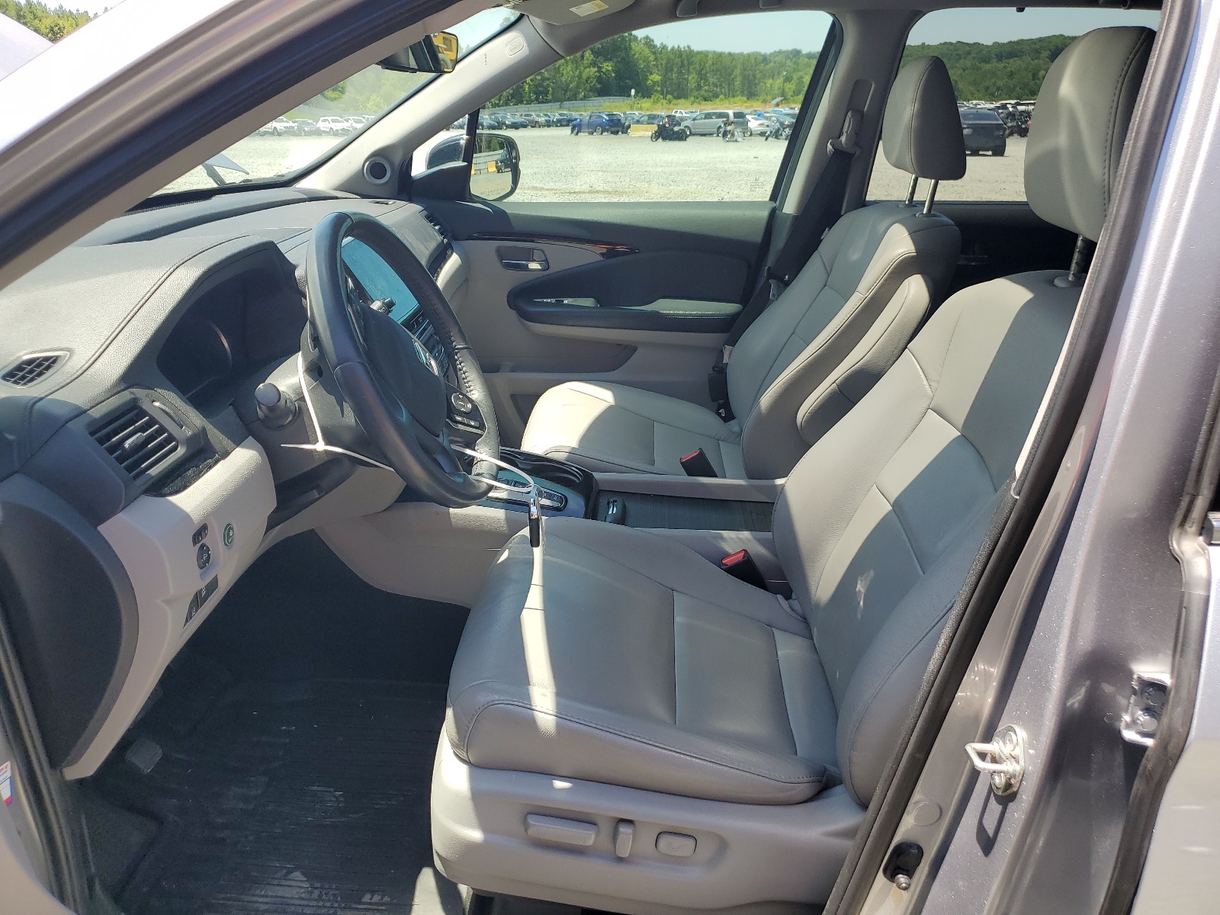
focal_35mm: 26
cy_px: 458
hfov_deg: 67.3
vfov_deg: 53.1
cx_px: 610
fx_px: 916
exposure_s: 1/769
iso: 50
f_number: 1.5
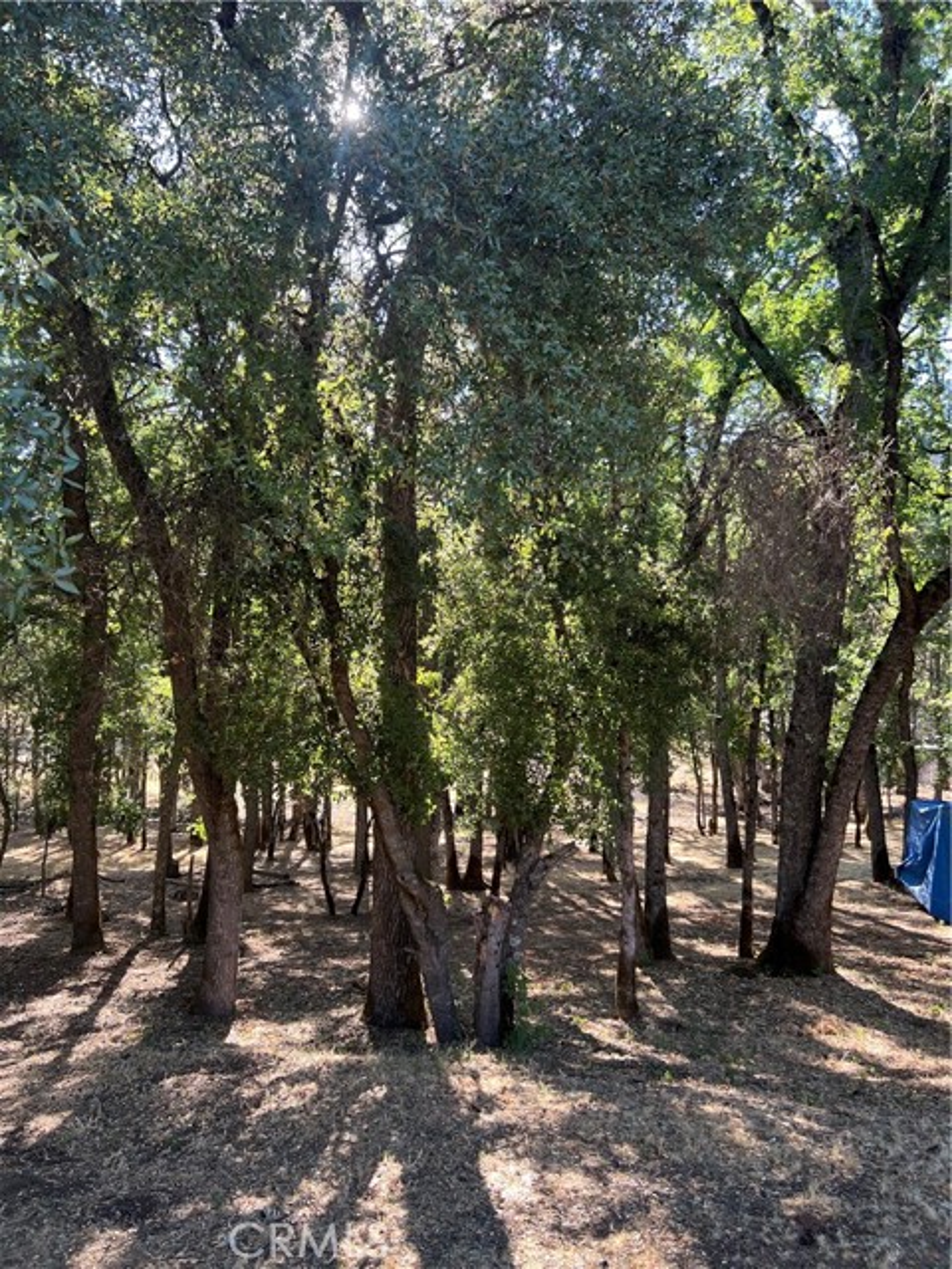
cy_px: 634
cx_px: 476
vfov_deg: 67.3
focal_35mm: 26
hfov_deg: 53.1
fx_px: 953
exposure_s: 1/164
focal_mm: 5.7
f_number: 1.5
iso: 40
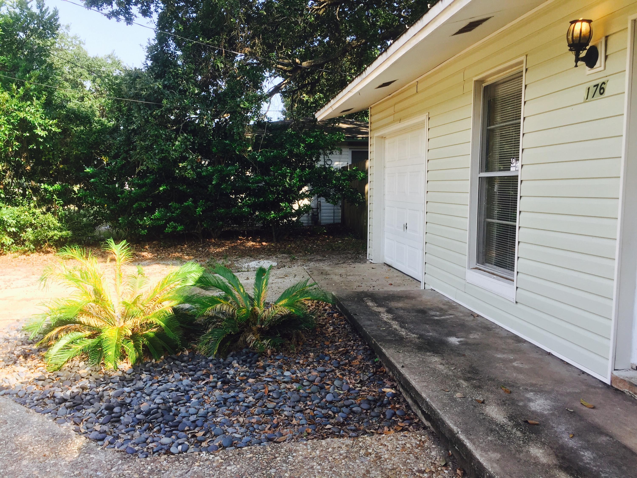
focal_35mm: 29
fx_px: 534
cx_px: 318
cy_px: 239
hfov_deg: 61.7
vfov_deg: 48.2
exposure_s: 1/403
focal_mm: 4.15
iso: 32
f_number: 2.2
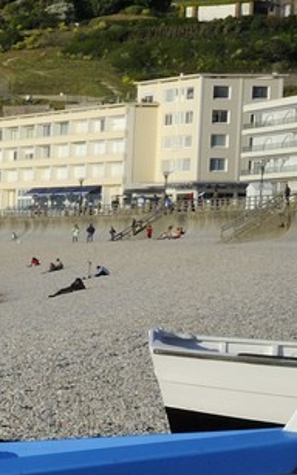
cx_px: -809
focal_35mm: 170
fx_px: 2201
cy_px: 470
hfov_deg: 6.5
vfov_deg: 12.2
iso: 800
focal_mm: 32
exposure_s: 1/640
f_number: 18
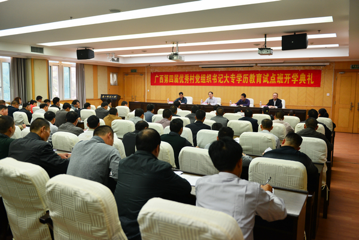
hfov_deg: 60.2
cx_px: 180
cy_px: 120
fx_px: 309
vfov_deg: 42.4
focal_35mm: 31
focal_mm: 31
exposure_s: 1/250
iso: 500
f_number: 2.8
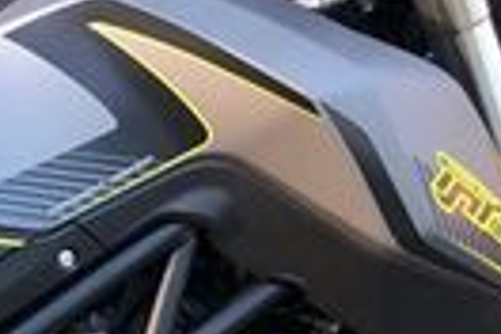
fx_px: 1962
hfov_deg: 13.4
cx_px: -326
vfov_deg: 9.6
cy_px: 395
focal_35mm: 141
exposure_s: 1/33
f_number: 1.8
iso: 25
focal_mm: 3.99
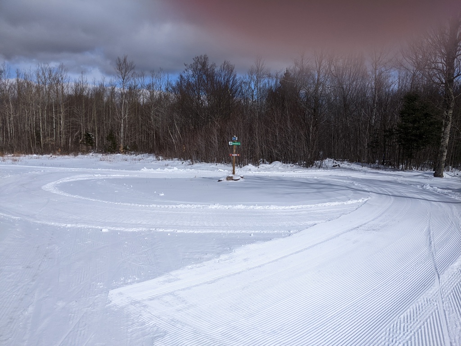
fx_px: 360
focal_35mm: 27
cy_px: 173
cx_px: 230
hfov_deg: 65.3
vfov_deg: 51.4
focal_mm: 4.44
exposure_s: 1/11765
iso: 90
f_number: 1.8
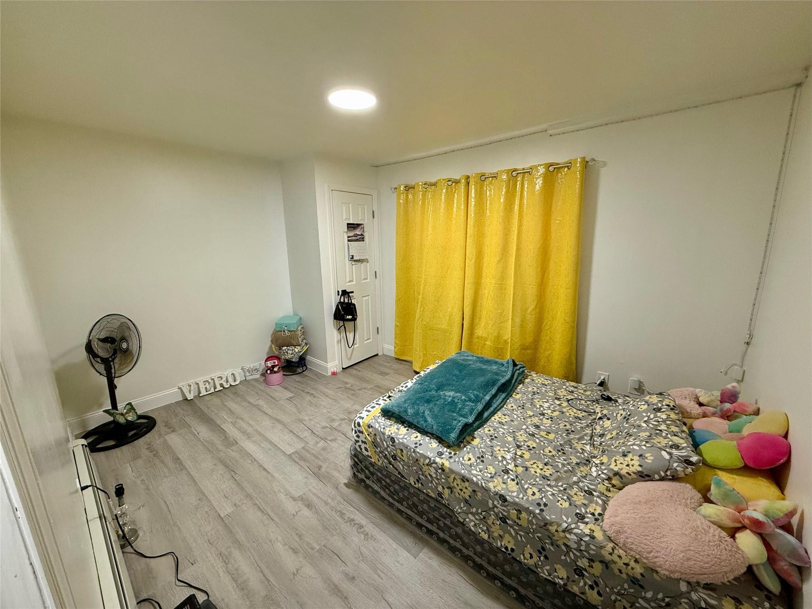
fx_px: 328
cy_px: 304
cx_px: 406
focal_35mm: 14
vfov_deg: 85.7
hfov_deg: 102.1
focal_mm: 2.22
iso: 320
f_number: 2.2
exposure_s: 1/120
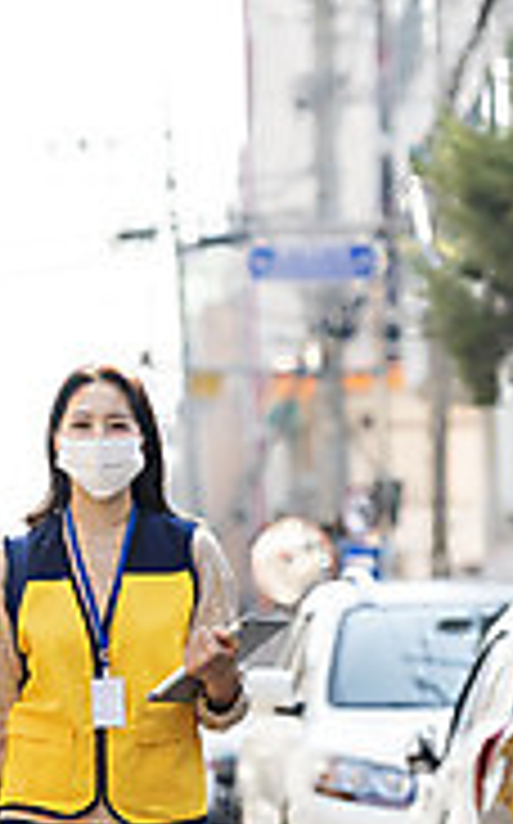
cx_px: 196
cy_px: 522
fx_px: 5247
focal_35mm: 234
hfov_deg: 5.6
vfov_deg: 9.0
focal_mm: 105
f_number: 2.8
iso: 160
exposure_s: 1/800
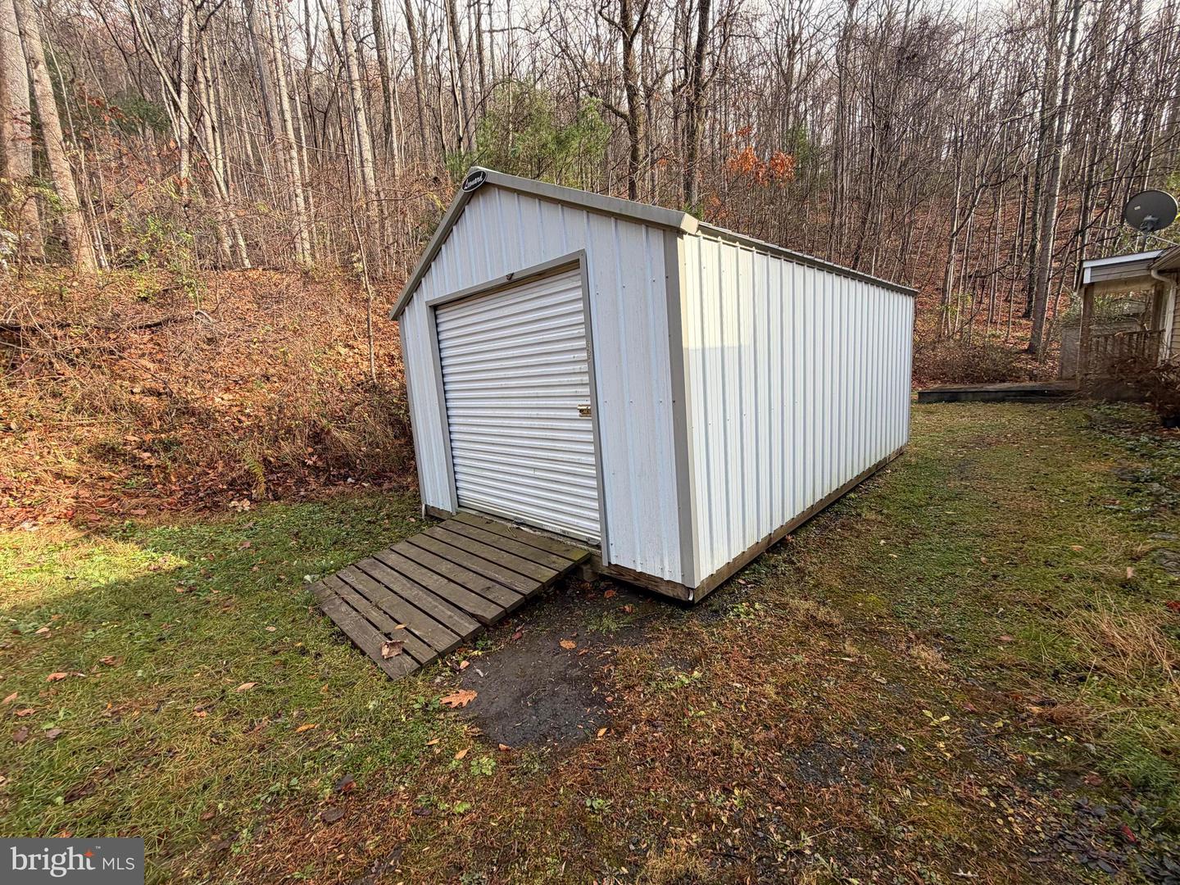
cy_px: 442
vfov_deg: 85.7
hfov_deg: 102.1
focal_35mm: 14
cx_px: 590
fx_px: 477
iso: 50
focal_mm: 2.22
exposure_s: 1/195
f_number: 2.2
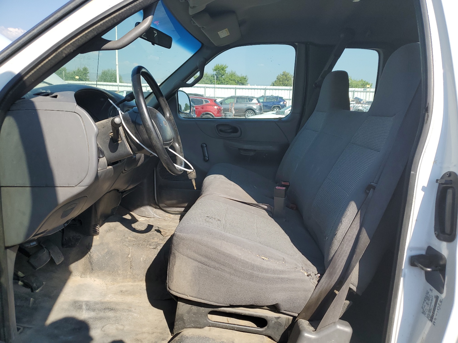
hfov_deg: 67.3
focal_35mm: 26
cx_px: 229
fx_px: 344
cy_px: 172
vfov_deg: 53.1
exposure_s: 1/1667
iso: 50
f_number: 1.5
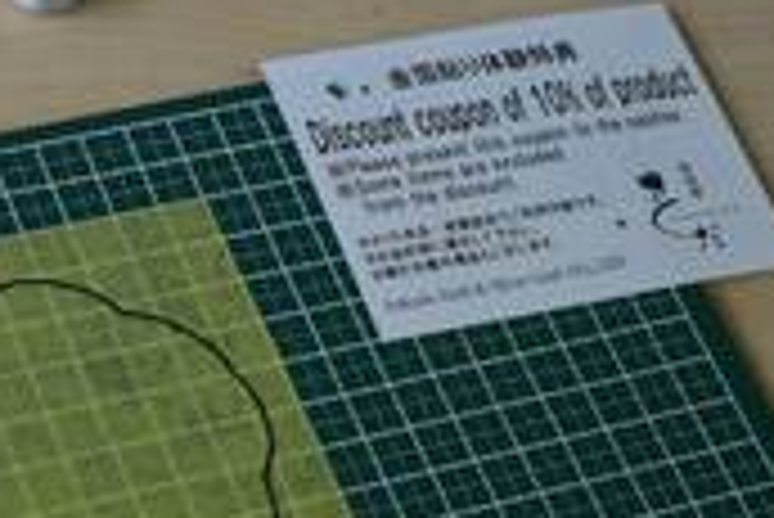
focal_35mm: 144
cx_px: -130
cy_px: 14
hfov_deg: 13.9
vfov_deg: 9.5
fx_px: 3100
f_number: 3.8
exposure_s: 1/500
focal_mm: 23
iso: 1400
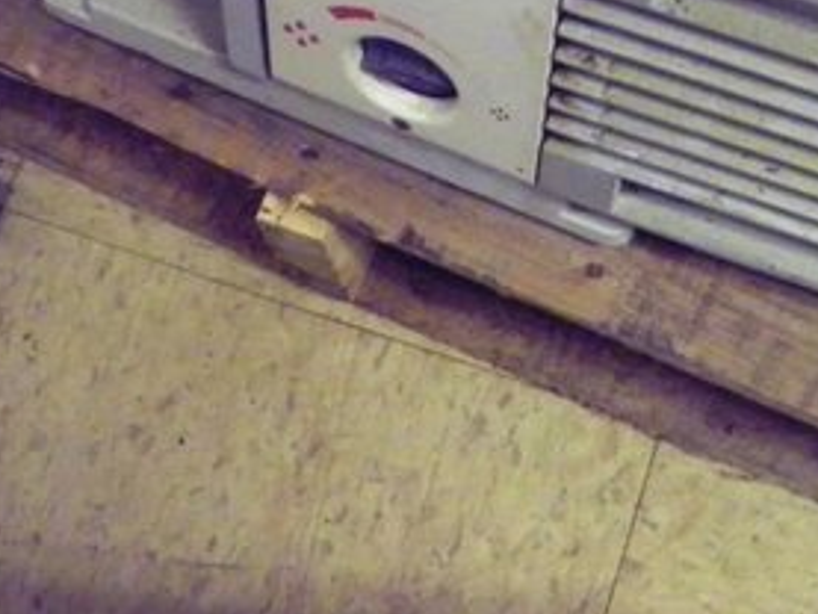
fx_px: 1773
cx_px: 567
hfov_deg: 25.8
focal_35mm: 75
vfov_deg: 18.4
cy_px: -174
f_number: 2.8
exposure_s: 1/30
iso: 400
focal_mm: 4.6
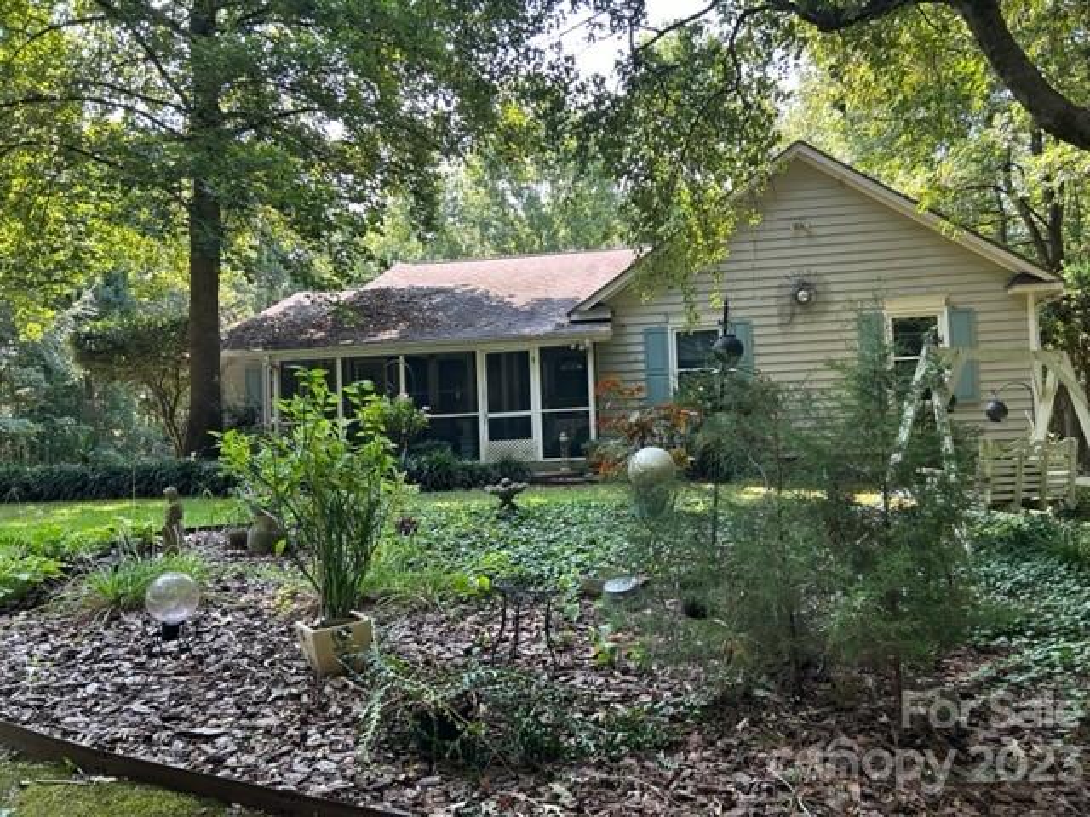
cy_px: 408
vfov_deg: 53.1
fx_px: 819
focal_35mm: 26
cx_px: 545
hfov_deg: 67.3
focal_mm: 5.7
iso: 40
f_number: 1.5
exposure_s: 1/165
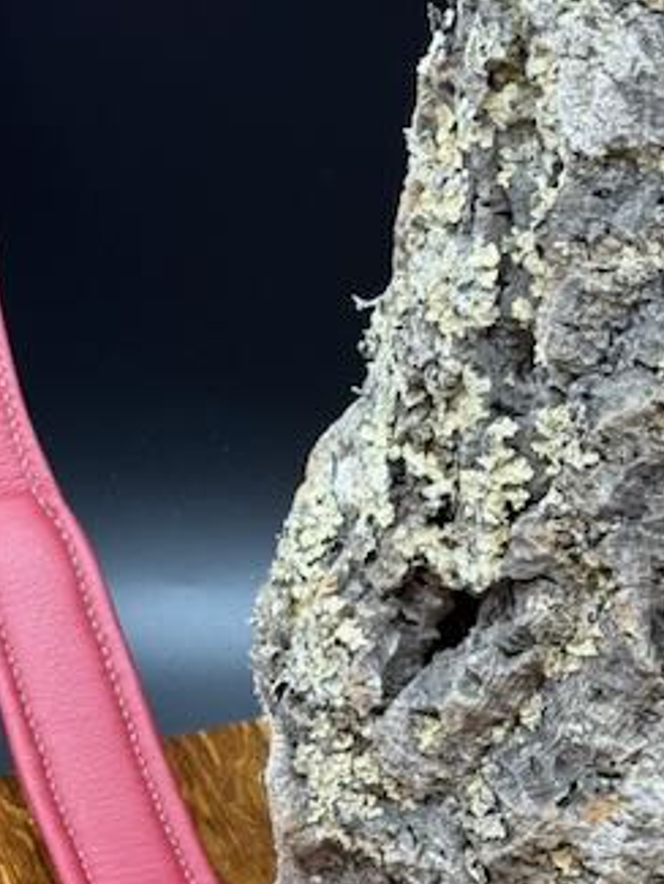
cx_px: 414
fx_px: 3016
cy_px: 865
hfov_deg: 12.6
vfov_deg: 16.4
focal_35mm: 118
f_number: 1.78
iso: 80
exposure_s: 1/121
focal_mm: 6.76
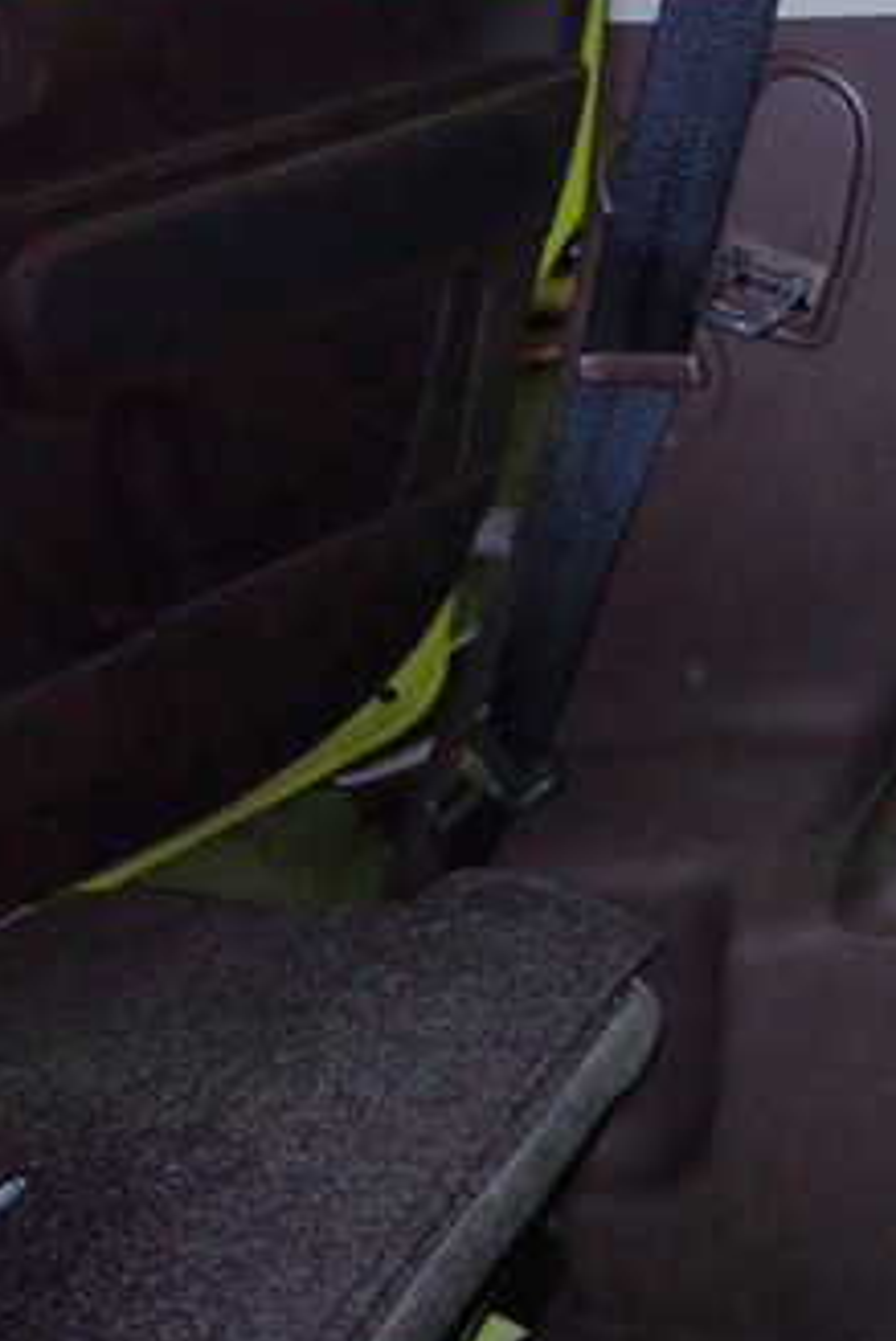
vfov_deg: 34.9
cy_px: 805
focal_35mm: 57
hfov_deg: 21.4
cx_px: 1186
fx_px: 2126
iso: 800
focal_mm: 5.5
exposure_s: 1/30
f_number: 6.3
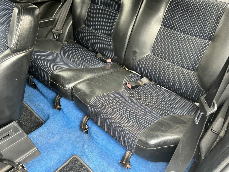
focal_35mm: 26
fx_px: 172
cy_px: 86
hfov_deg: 67.3
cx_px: 114
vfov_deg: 53.1
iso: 320
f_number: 1.6
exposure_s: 1/60
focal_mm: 5.1
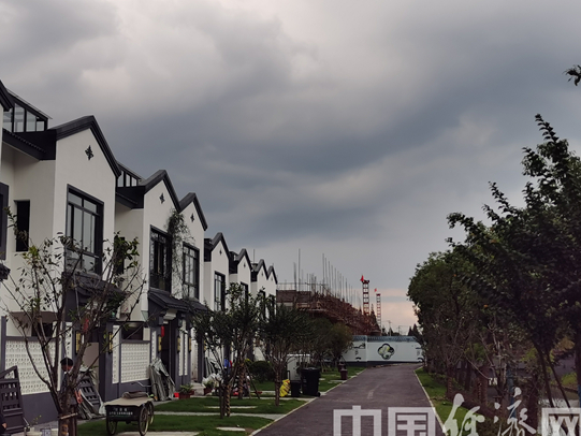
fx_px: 856
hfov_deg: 37.5
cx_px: 264
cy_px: 219
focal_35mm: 51
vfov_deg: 28.6
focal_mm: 5.58
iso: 50
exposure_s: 1/574
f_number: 1.8
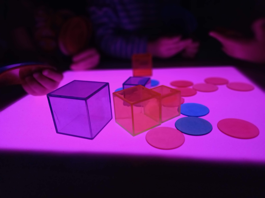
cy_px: 99
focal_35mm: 25
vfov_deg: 54.9
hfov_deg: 69.4
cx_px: 132
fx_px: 191
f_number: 2
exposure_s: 1/19
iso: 500
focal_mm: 4.6
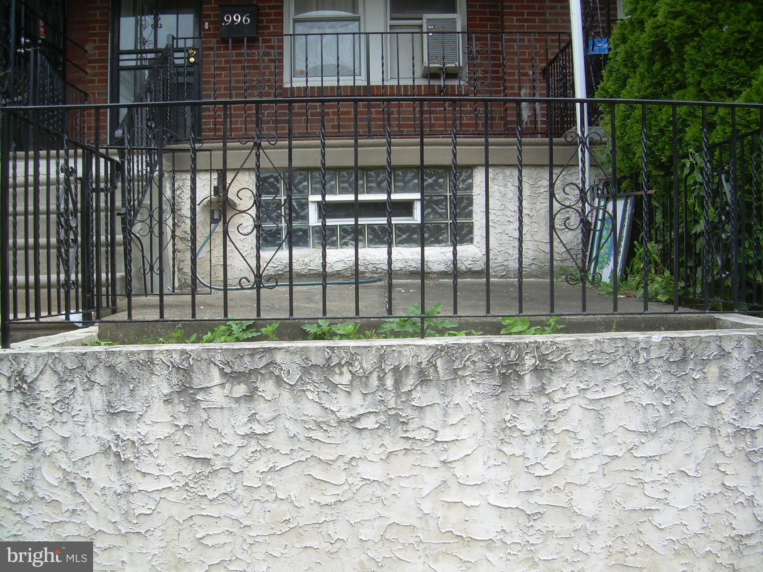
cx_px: 382
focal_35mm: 38
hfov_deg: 49.0
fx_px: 838
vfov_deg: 37.7
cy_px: 286
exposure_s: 1/210
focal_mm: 6.3
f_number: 2.8
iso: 50
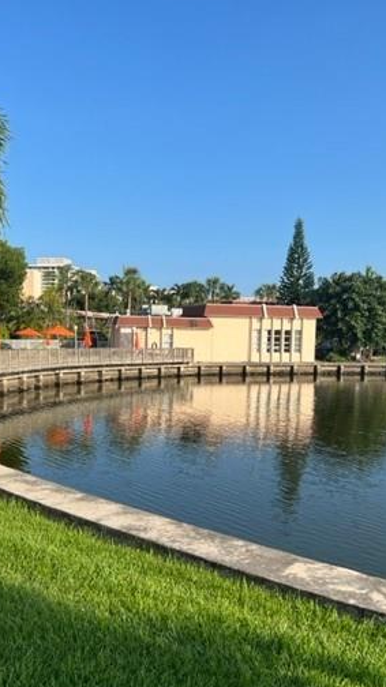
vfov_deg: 55.1
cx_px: 184
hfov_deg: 32.8
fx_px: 656
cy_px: 393
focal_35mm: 36
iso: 50
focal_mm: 5.7
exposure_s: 1/3460
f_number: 1.5
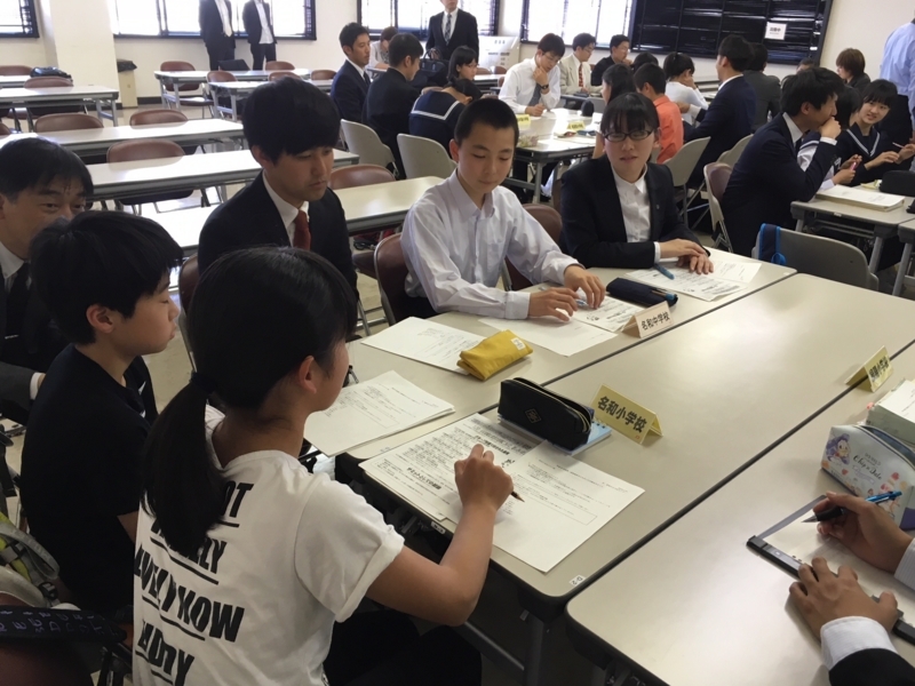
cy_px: 343
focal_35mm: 29
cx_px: 458
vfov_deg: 48.2
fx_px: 767
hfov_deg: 61.7
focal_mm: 4.15
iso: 64
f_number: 2.2
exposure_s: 1/30
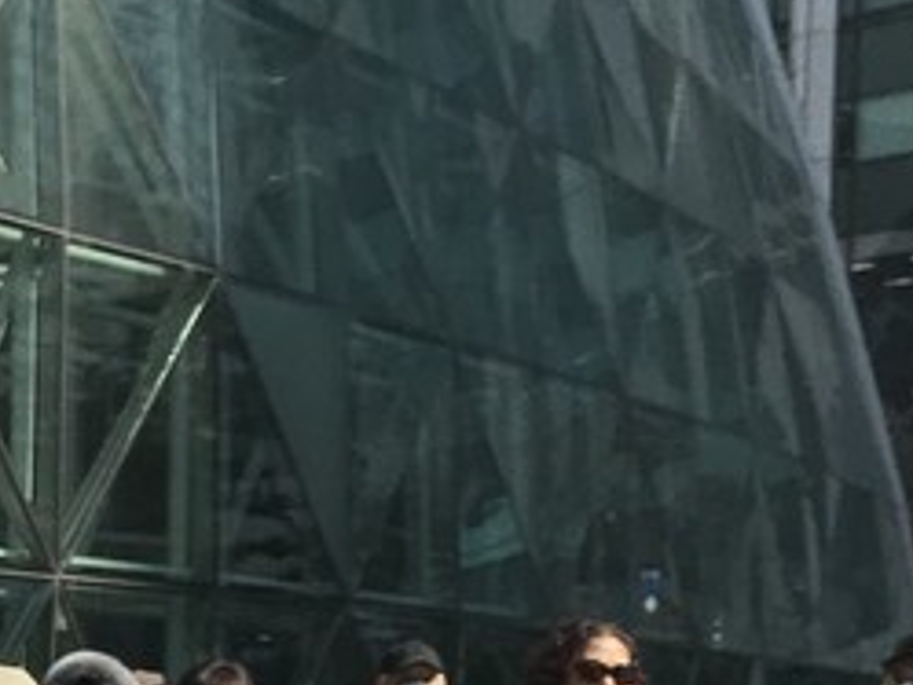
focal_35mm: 108
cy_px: 1026
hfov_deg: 16.7
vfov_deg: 13.0
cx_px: -411
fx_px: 2850
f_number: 1.8
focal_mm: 3.99
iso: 20
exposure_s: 1/3195
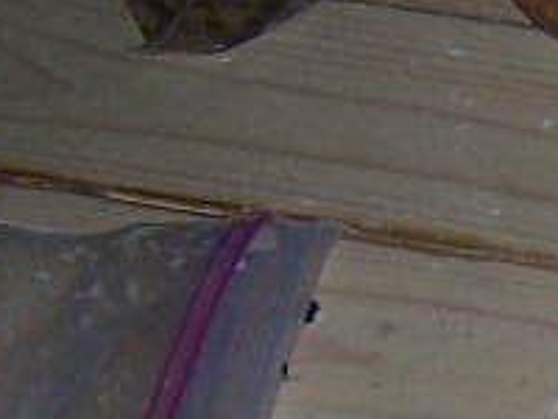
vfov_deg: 7.1
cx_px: 1370
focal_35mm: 198
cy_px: 939
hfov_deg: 9.0
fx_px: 3192
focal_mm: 5.5
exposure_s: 1/60
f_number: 2.8
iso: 80
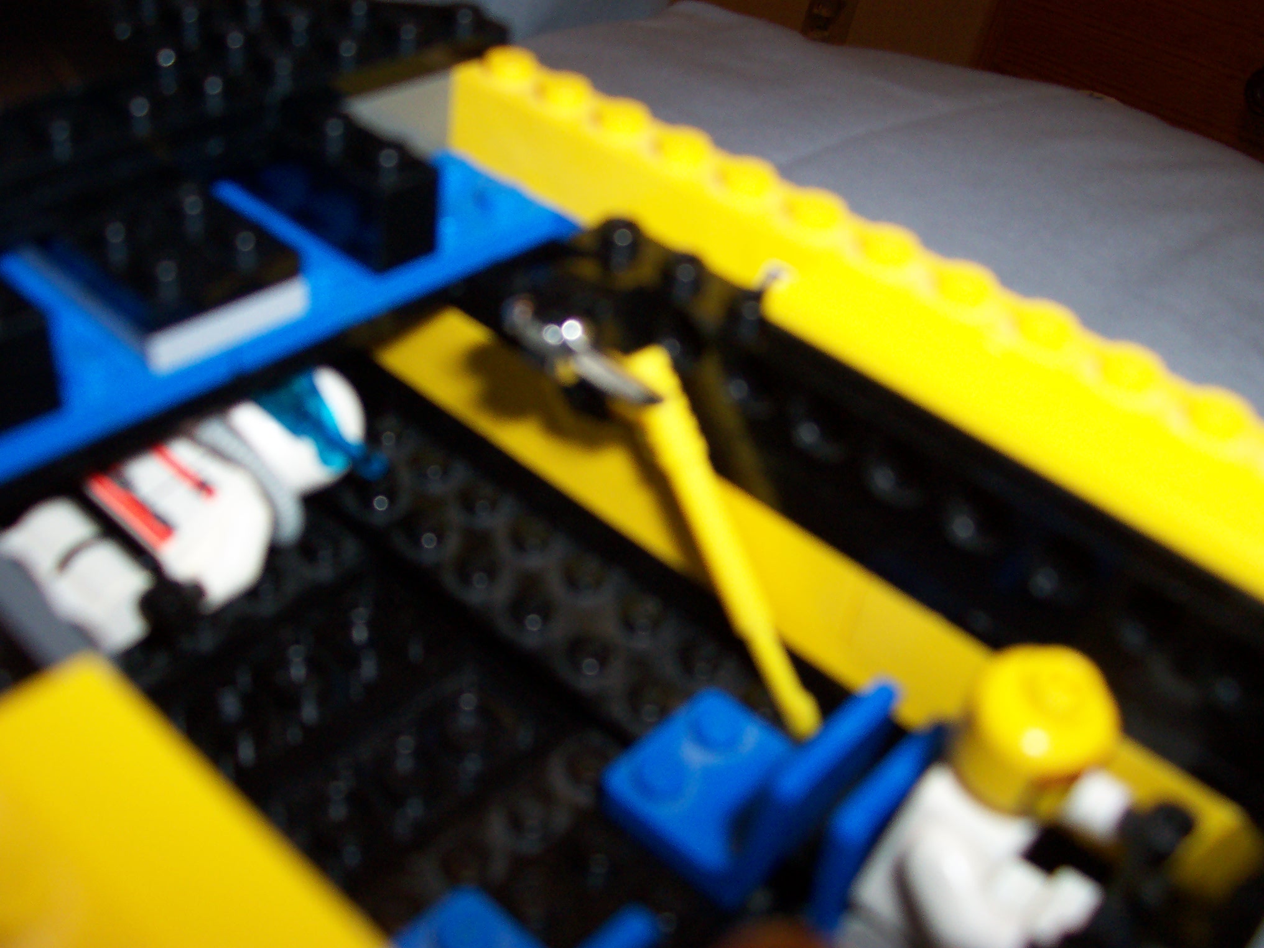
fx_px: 1351
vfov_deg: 38.7
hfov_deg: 50.1
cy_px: 474
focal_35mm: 37
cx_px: 632
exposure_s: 1/60
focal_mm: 5.6
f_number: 2.8
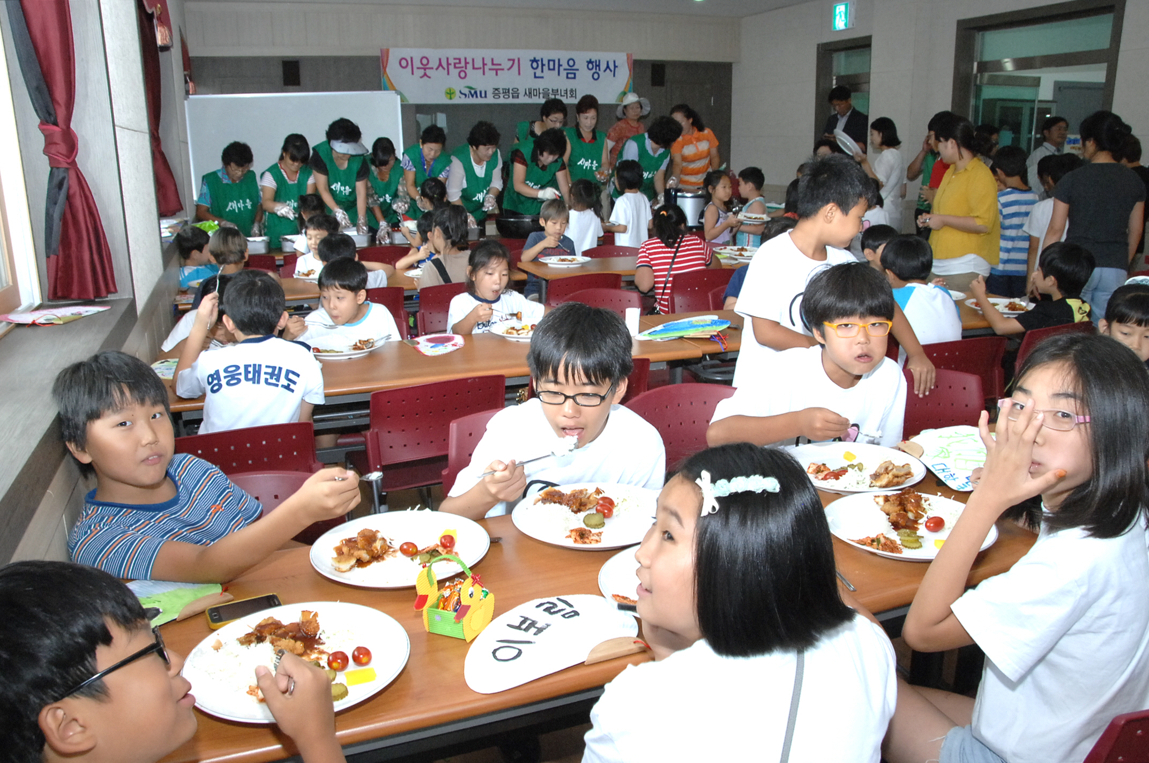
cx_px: 574
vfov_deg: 47.8
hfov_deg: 67.4
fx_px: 861
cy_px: 382
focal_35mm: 27
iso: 800
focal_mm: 18
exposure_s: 1/60
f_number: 6.7
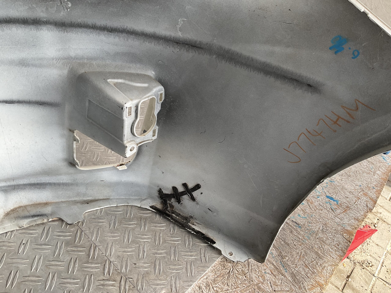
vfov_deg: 48.2
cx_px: 196
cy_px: 146
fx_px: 328
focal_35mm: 29
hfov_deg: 61.7
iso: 16
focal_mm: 3
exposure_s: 1/100
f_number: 1.8
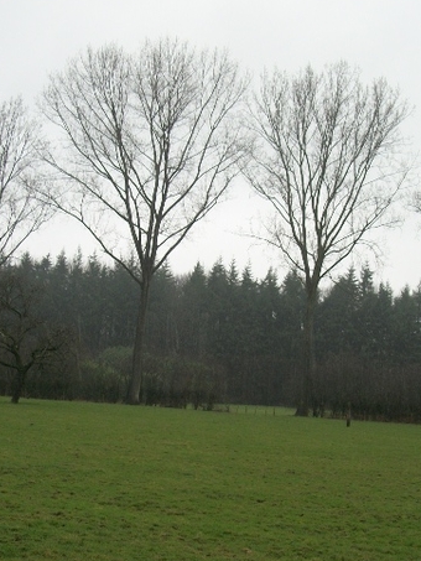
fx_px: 859
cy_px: 336
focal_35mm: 53
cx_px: 215
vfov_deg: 36.0
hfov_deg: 27.5
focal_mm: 7.1
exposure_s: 1/160
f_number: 3.2
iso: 80
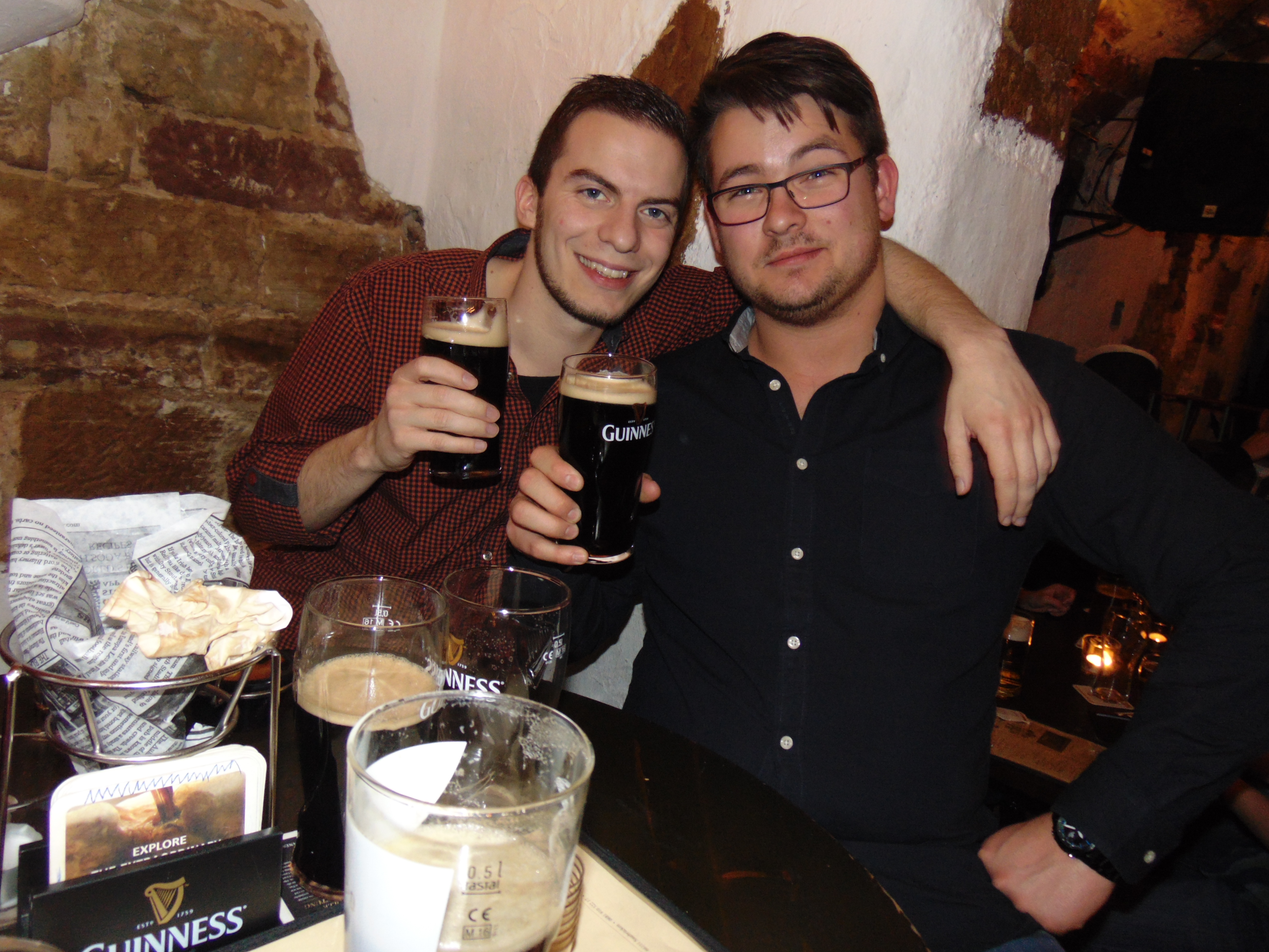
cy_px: 472
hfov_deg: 67.3
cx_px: 633
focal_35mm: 26
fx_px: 953
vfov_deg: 53.1
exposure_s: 1/8
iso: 200
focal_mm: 4.5
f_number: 3
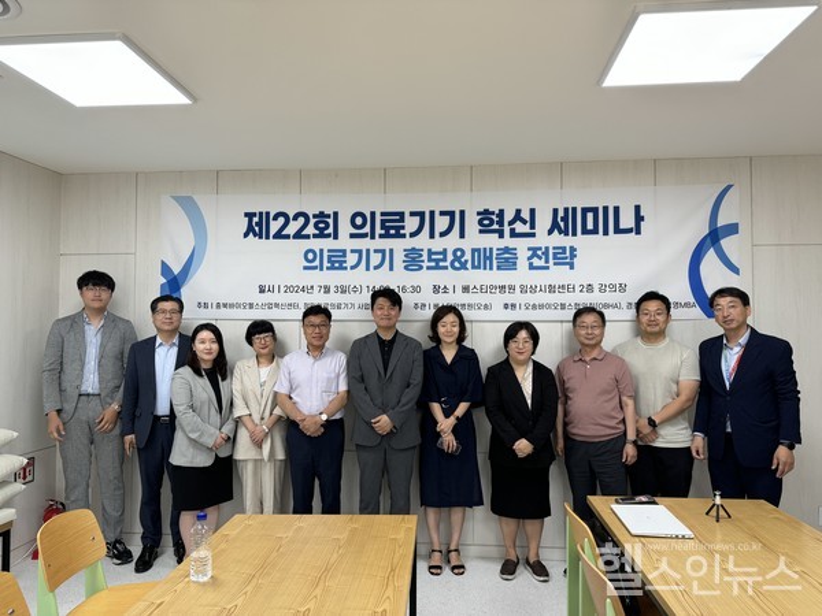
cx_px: 411
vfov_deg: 56.8
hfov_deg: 71.6
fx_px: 570
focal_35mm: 24
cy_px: 308
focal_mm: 6.76
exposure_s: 1/120
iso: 125
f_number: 1.78
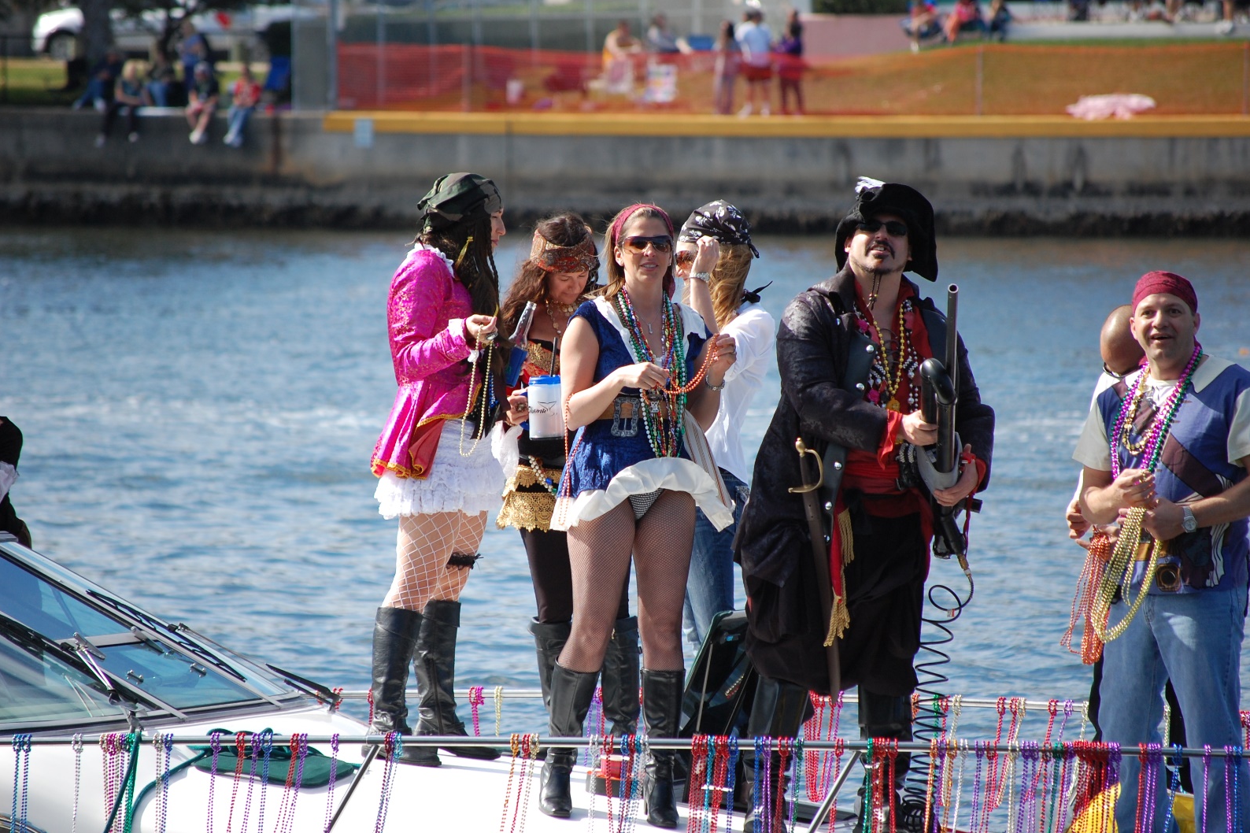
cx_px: 628
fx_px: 10483
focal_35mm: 302
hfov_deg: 6.8
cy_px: 417
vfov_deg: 4.5
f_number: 5.6
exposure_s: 1/1000
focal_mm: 200
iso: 400
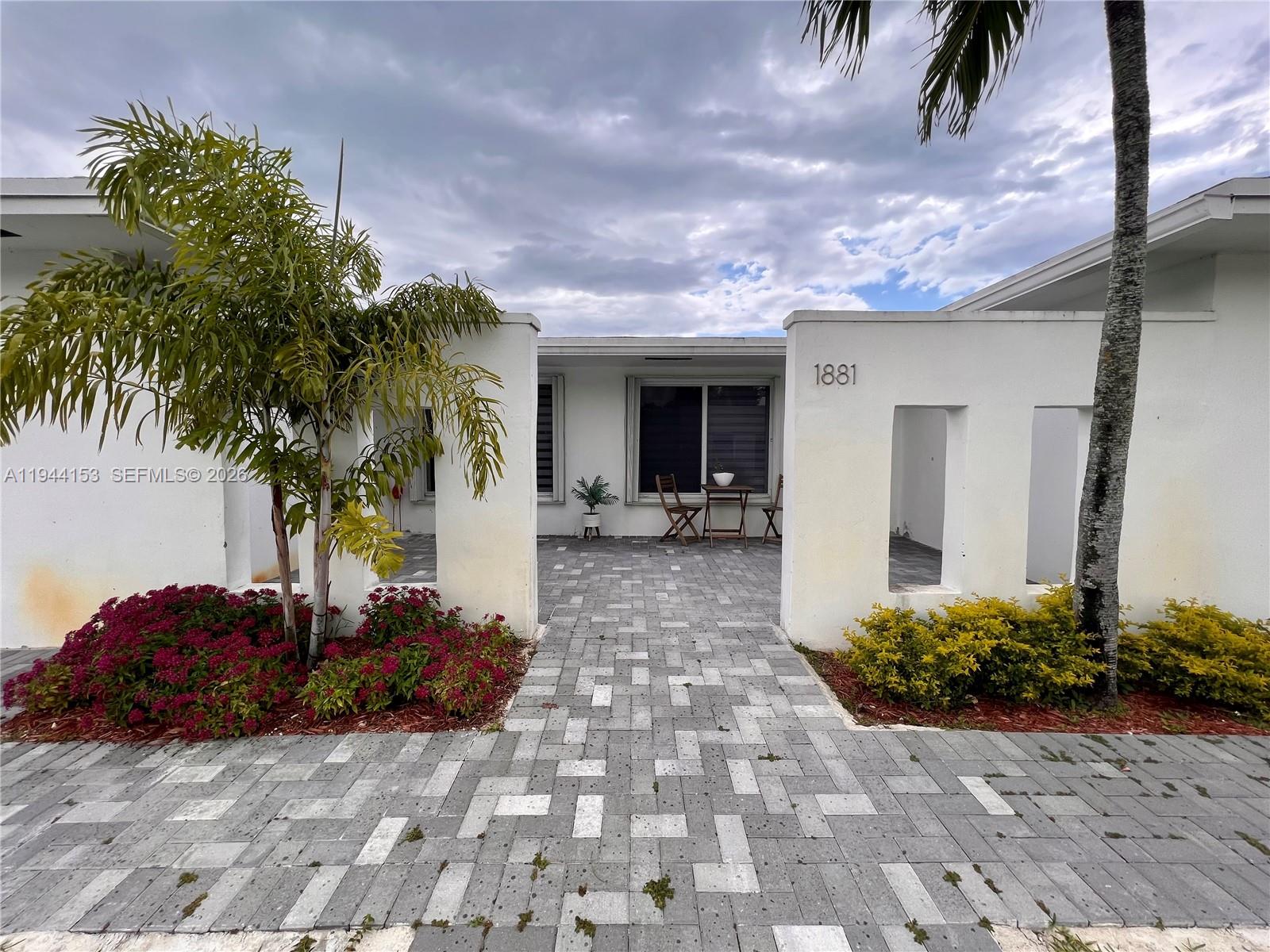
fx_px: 477
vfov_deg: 89.9
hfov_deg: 106.2
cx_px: 635
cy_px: 476
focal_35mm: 13
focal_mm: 1.57
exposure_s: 1/274
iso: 32
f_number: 1.8
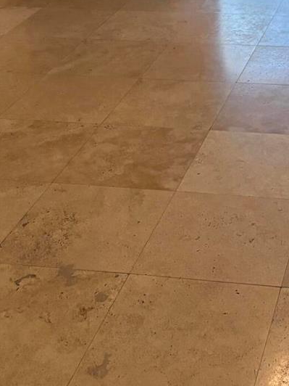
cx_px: 301
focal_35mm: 75
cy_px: -102
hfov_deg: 19.0
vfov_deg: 23.3
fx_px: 835
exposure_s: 1/120
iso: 250
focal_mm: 5.96
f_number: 1.6
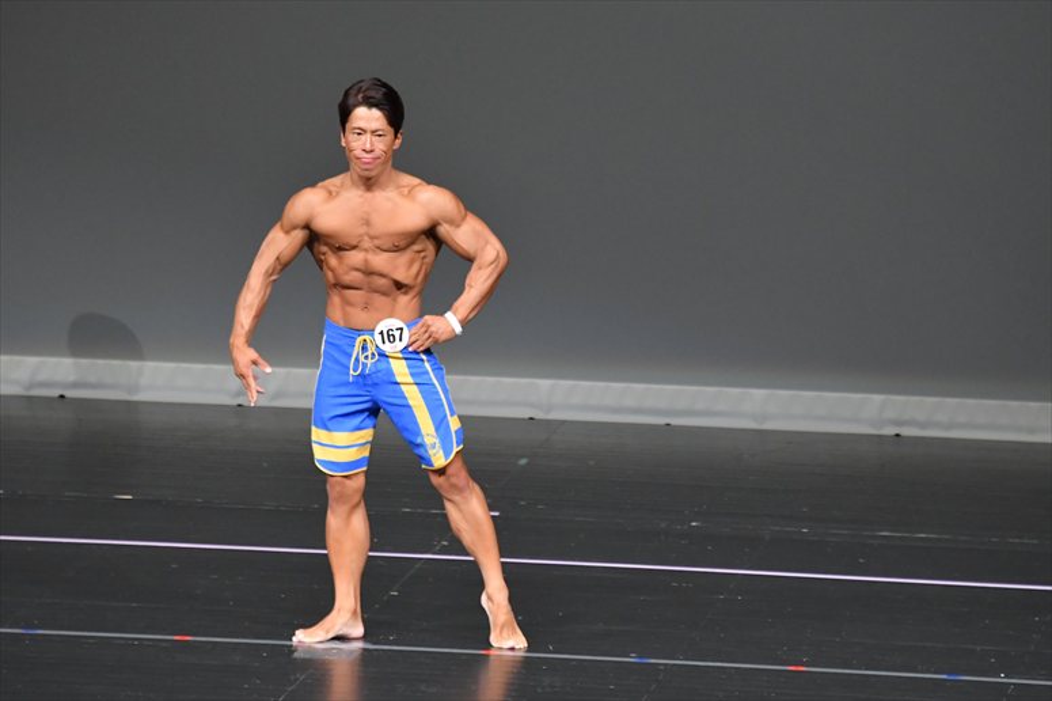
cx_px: 526
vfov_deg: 4.0
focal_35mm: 345
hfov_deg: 6.0
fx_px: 10077
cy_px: 350
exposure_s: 1/400
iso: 5000
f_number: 5.6
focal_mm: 230
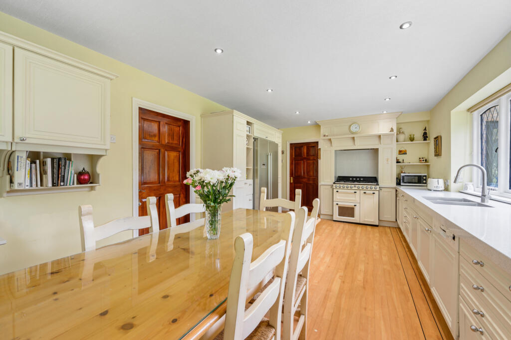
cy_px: 170
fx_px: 199
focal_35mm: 14
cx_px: 256
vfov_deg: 81.1
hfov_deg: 104.3
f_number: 10
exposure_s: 1/5
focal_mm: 14
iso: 100
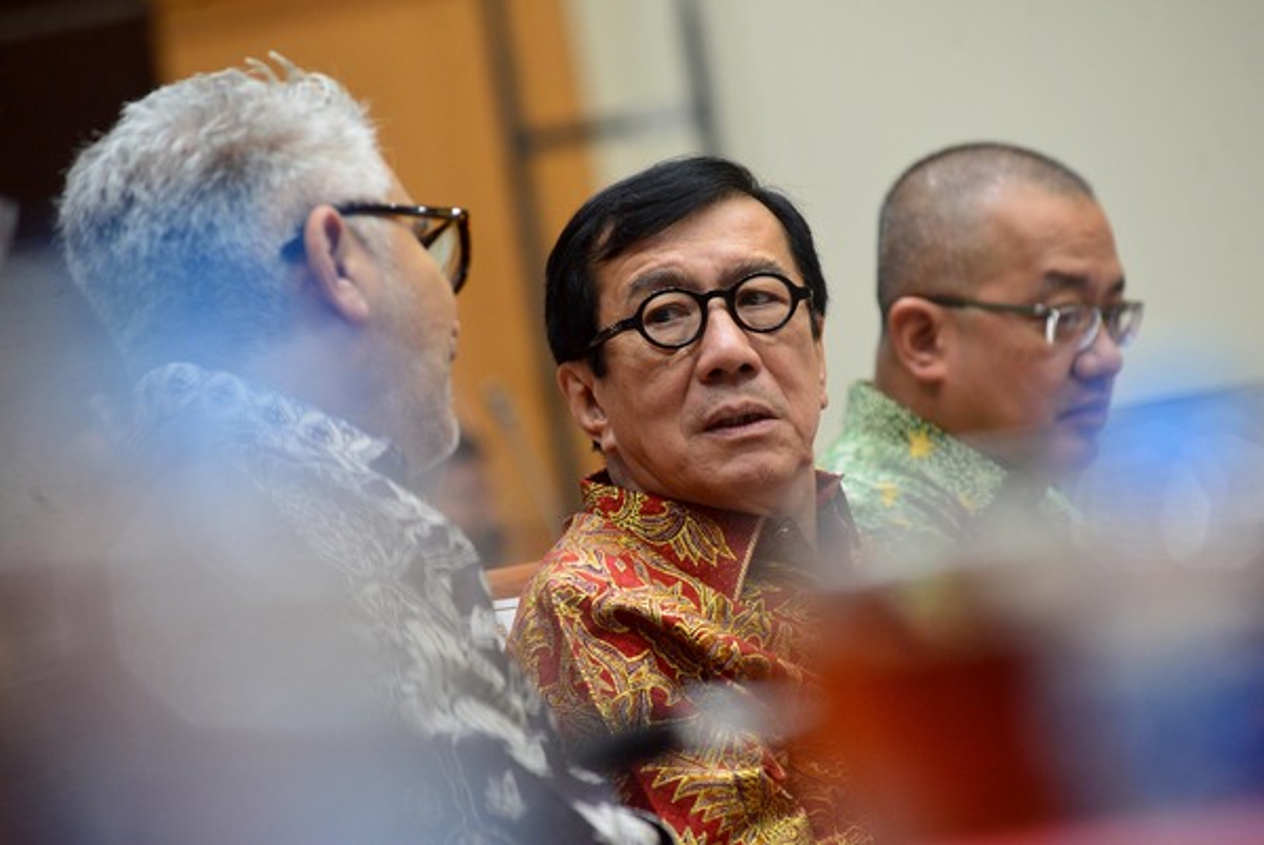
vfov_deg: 6.9
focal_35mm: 200
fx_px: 7027
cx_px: 632
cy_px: 422
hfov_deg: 10.3
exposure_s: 1/160
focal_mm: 200
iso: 2500
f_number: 6.3
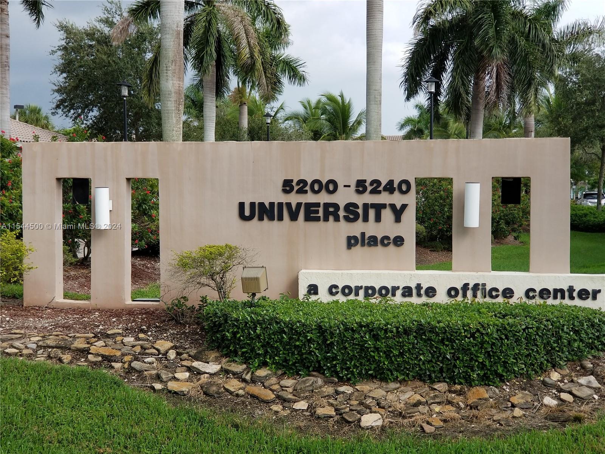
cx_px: 302
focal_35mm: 52
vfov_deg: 28.0
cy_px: 227
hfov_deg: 36.8
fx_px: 909
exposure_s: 1/195
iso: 25
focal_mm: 6
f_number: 2.4
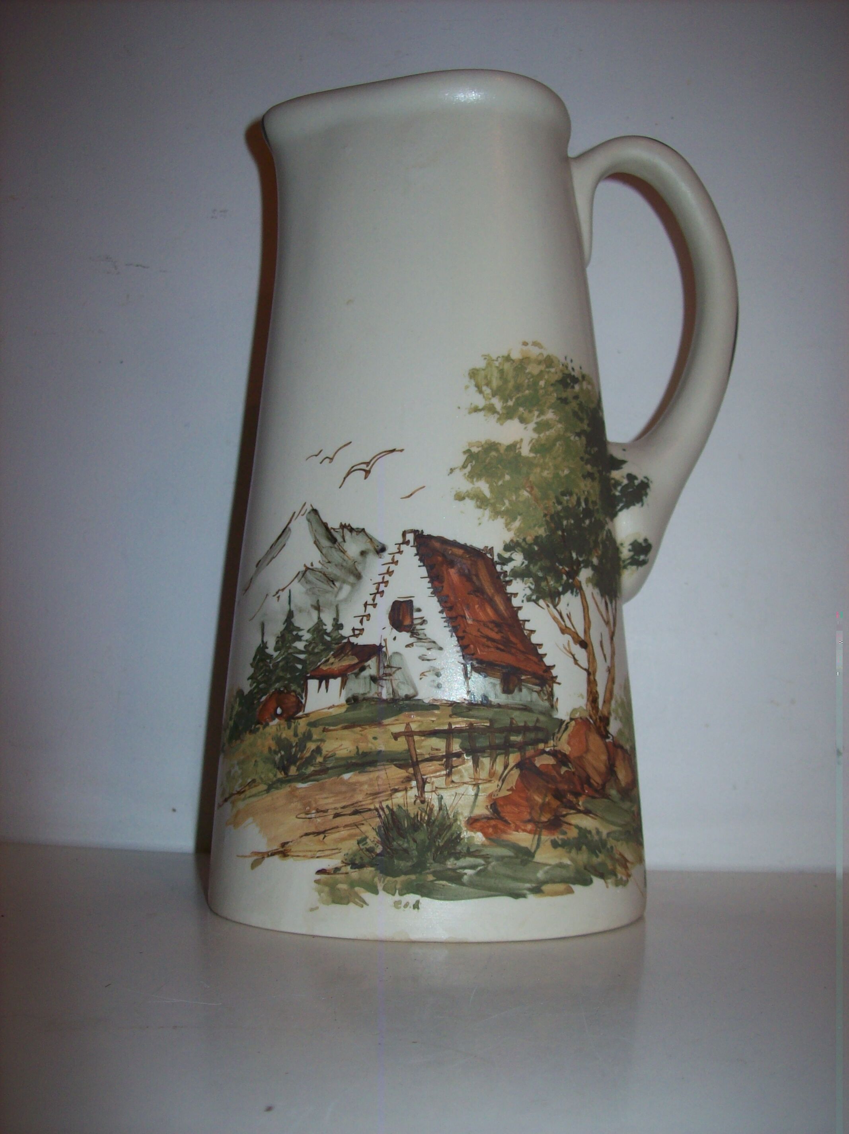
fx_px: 1178
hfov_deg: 39.6
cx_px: 424
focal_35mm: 36
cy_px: 567
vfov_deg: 51.4
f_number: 2.7
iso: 80
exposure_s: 1/64
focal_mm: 6
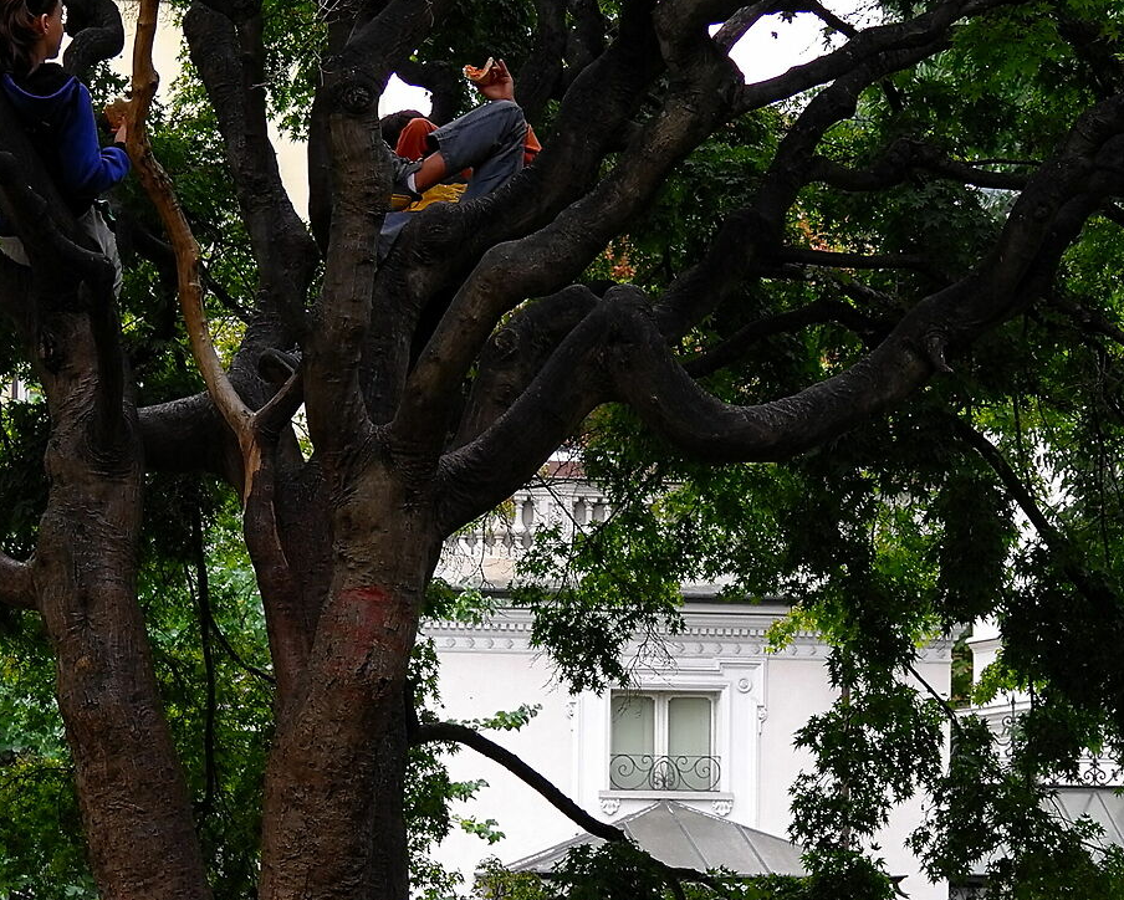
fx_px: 5791
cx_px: 750
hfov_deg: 11.1
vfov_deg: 8.9
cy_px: 465
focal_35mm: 174
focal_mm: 46
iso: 400
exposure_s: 1/160
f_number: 6.4
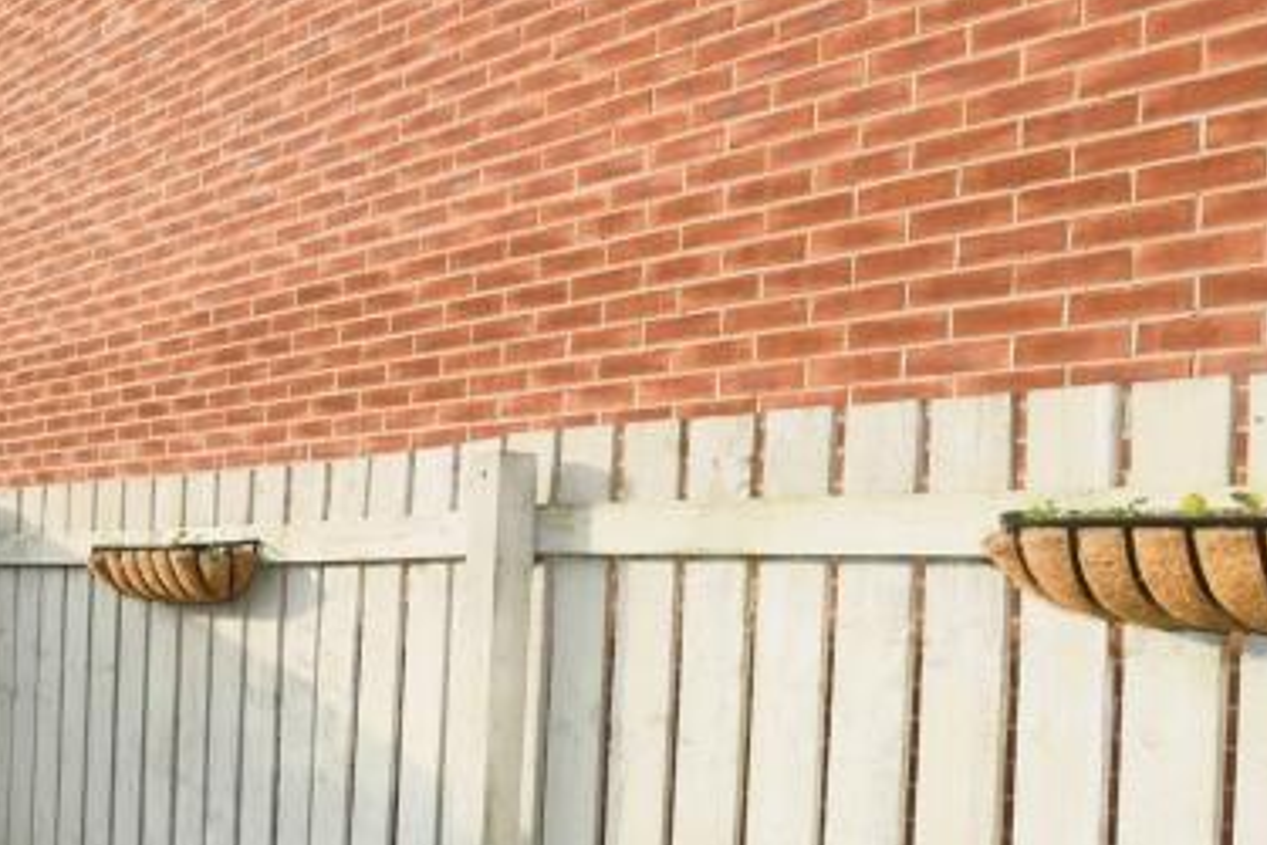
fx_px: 1443
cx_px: -399
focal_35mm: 41
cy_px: 891
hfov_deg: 33.7
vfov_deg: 29.9
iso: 800
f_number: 11
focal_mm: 10
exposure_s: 1/250
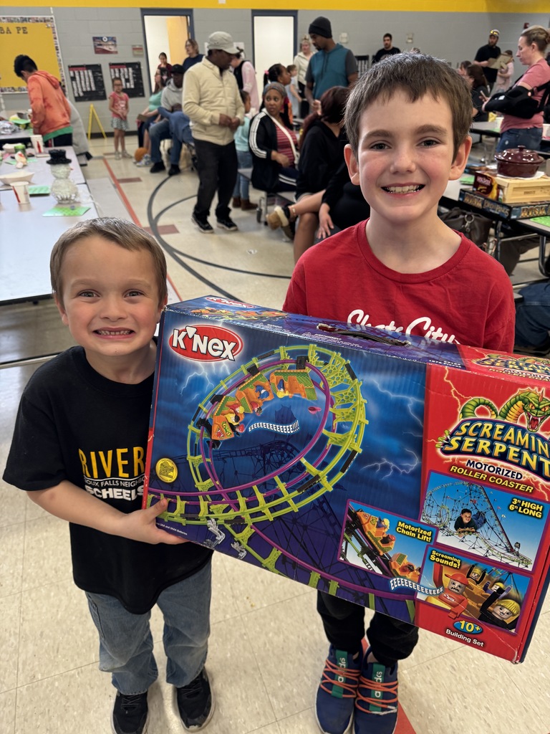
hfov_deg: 56.8
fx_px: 508
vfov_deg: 71.6
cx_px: 275
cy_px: 367
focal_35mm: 24
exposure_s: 1/60
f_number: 1.78
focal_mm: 6.76
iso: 160
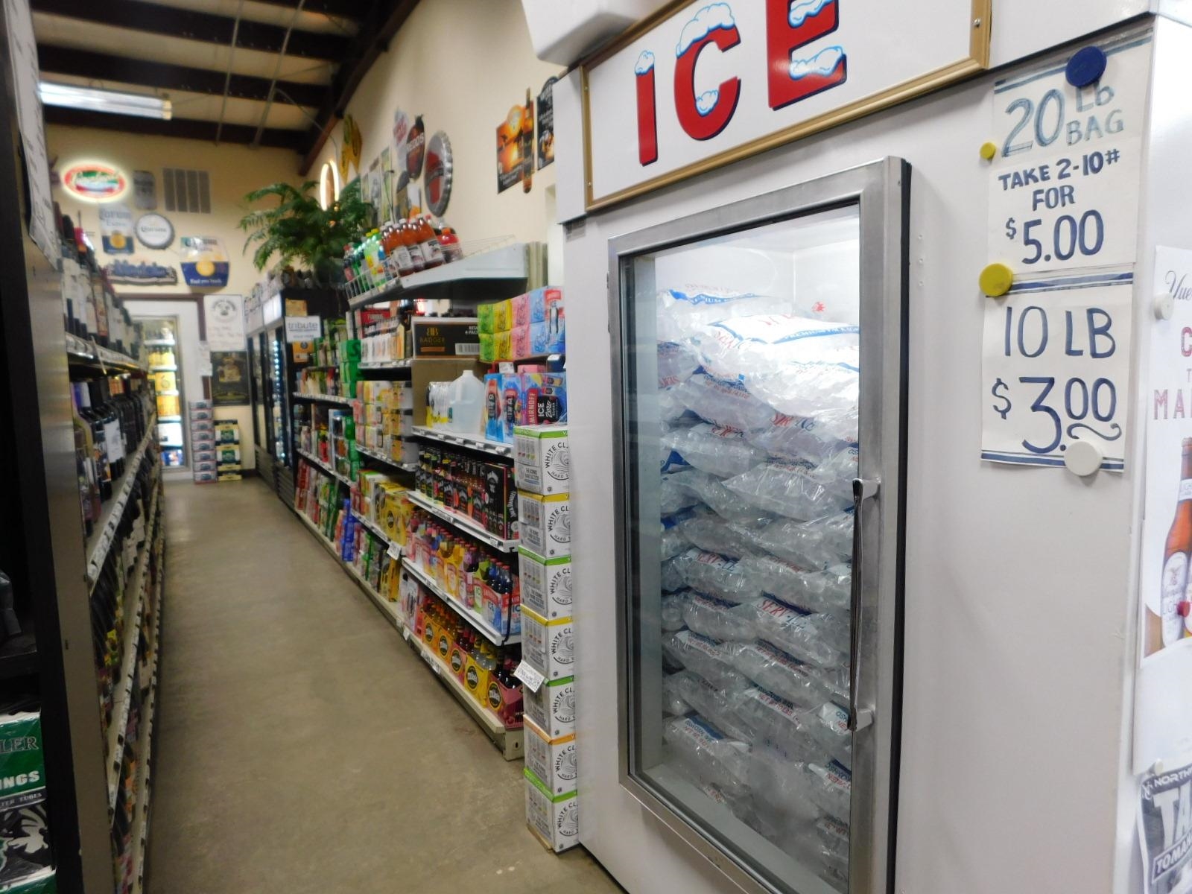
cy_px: 447
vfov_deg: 58.9
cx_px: 596
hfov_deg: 73.9
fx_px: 792
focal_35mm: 23
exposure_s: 1/30
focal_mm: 4
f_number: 3
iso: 140
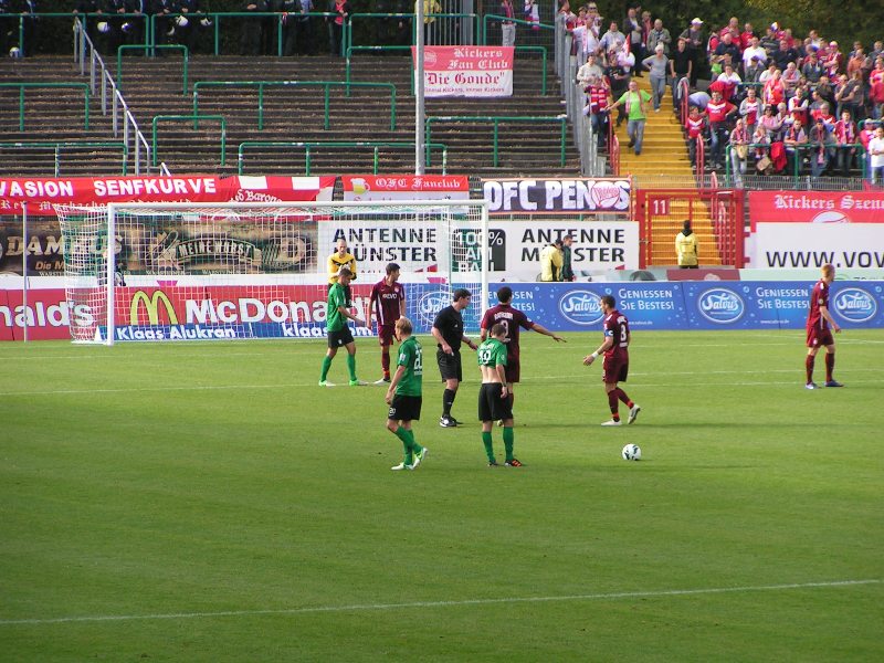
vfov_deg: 6.3
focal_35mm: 236
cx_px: 442
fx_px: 6027
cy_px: 332
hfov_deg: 8.4
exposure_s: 1/320
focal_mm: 36.1
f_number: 4
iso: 50
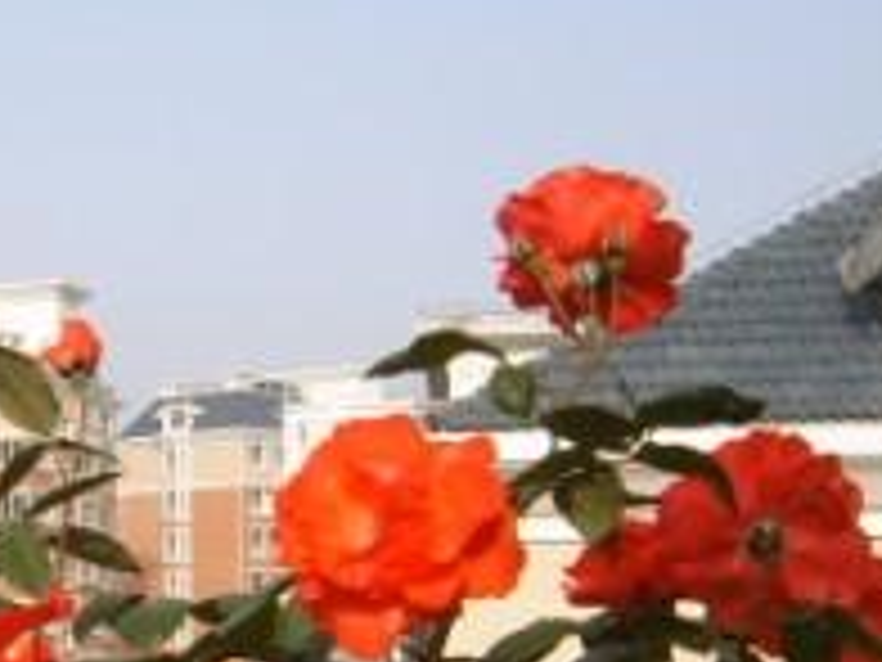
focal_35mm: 80
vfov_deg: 18.1
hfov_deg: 23.3
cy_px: 599
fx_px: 2038
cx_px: -22
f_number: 5.8
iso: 50
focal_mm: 5.8
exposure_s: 1/350
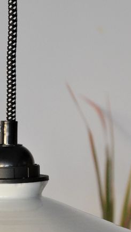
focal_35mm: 292
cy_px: 159
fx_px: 1803
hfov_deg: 4.2
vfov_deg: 7.4
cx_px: 13
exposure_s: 1/125
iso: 1600
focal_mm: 75
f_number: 5.3
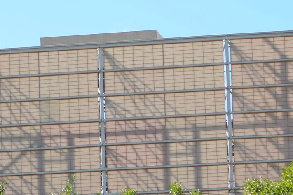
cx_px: -52
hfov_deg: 6.7
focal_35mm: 304
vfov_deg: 4.5
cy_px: 88
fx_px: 2474
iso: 500
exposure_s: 1/2000
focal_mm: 50
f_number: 4.5
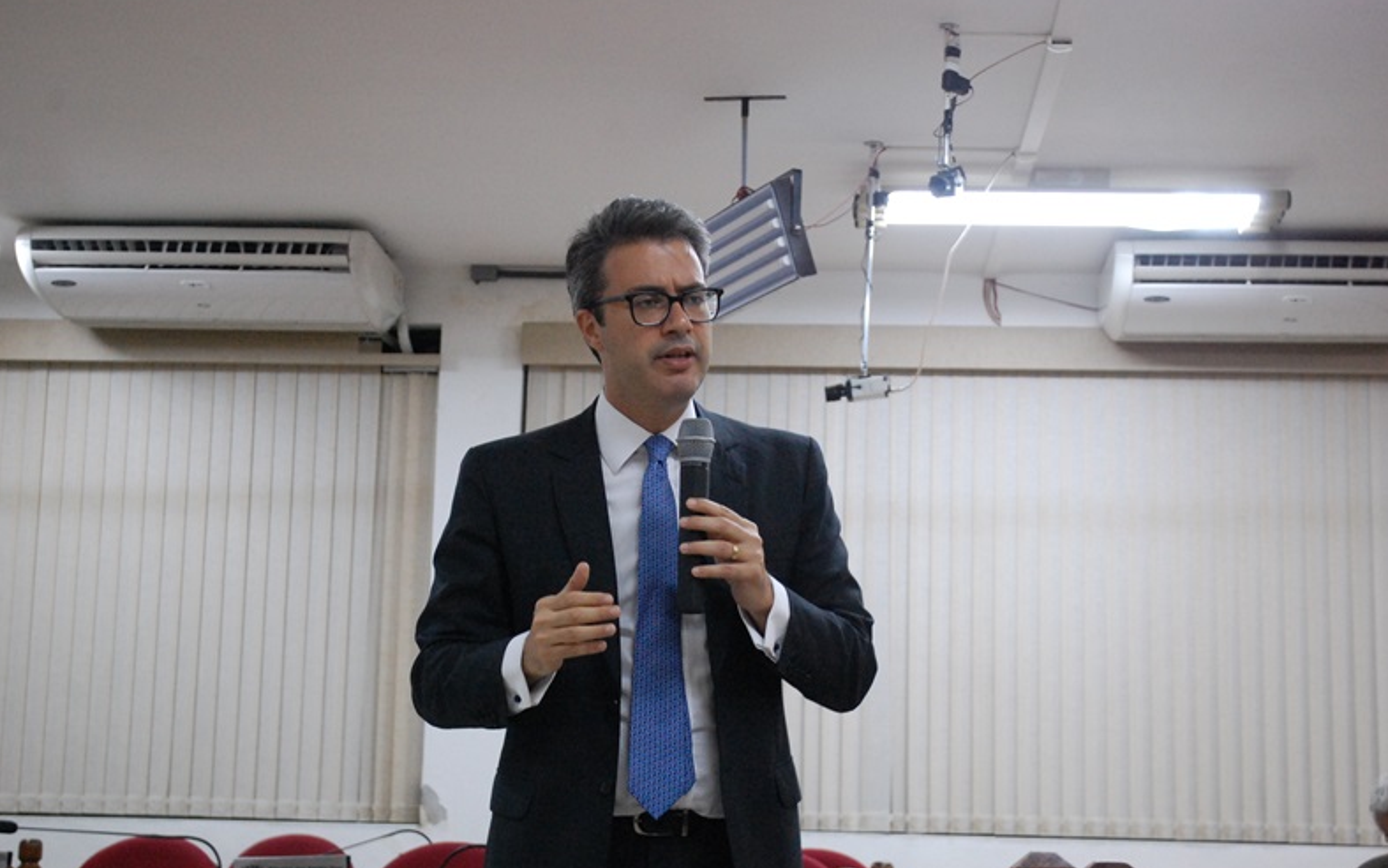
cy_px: 418
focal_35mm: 59
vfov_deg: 22.0
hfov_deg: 34.5
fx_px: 2232
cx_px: 691
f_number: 5.3
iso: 1600
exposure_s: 1/60
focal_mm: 38
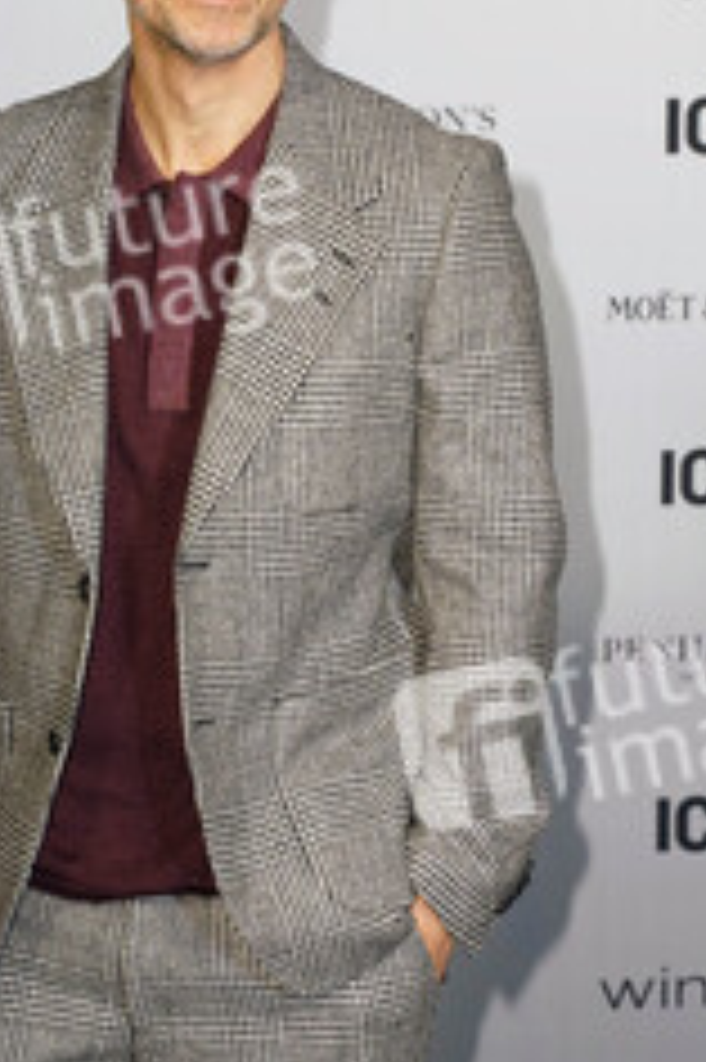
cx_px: 216
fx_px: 3800
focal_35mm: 129
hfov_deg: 10.6
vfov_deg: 15.9
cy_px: 500
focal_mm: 76
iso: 1600
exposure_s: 1/160
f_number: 5.6
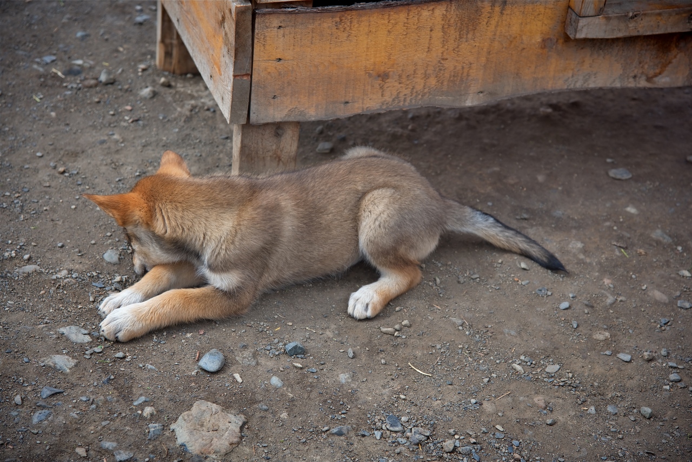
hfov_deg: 22.1
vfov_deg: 14.9
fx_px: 1769
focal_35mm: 92
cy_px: 231
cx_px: 346
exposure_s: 1/200
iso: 100
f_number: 5
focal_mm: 92
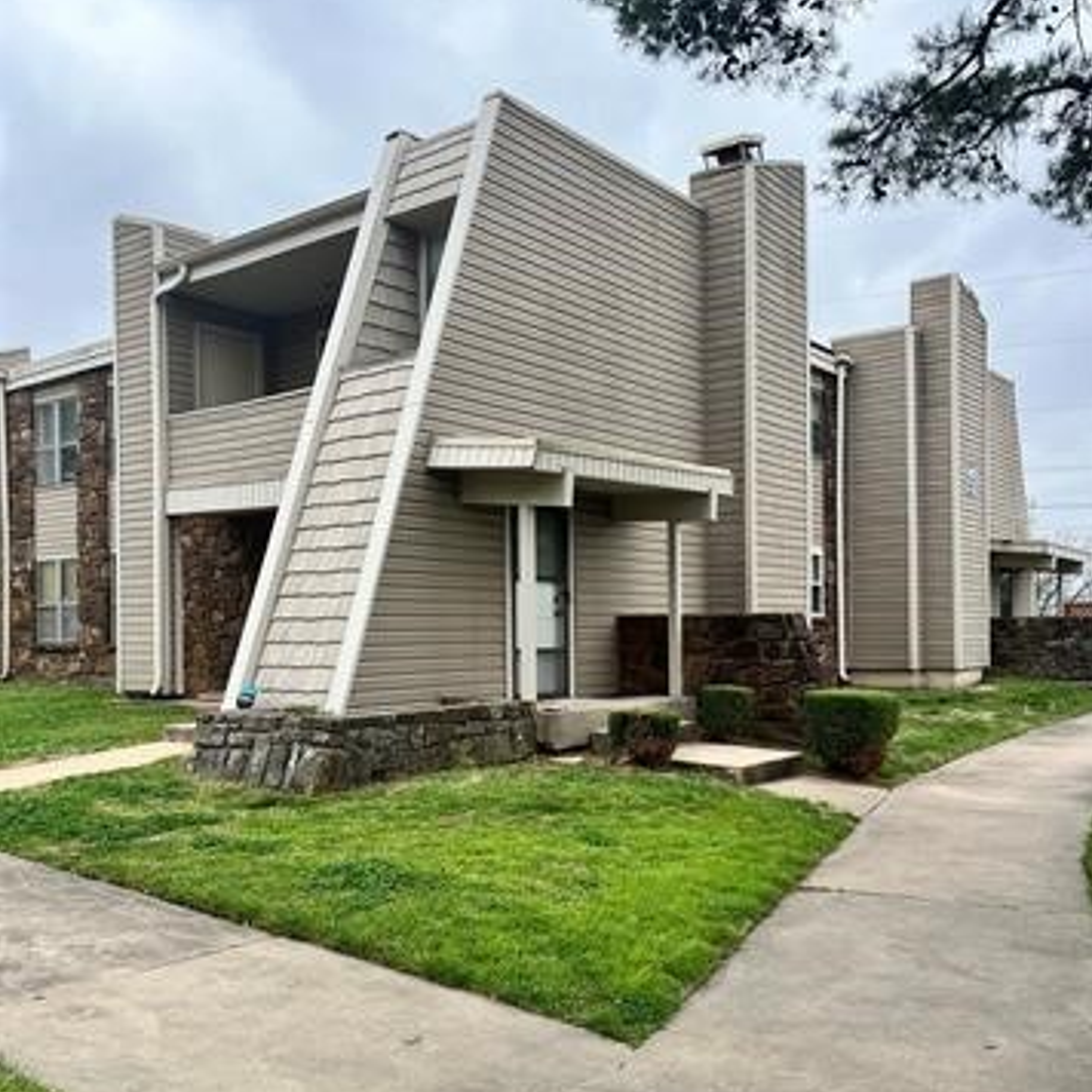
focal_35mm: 31
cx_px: 549
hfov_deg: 52.5
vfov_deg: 52.4
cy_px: 617
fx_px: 1106
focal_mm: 5.1
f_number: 1.6
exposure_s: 1/1009
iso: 50
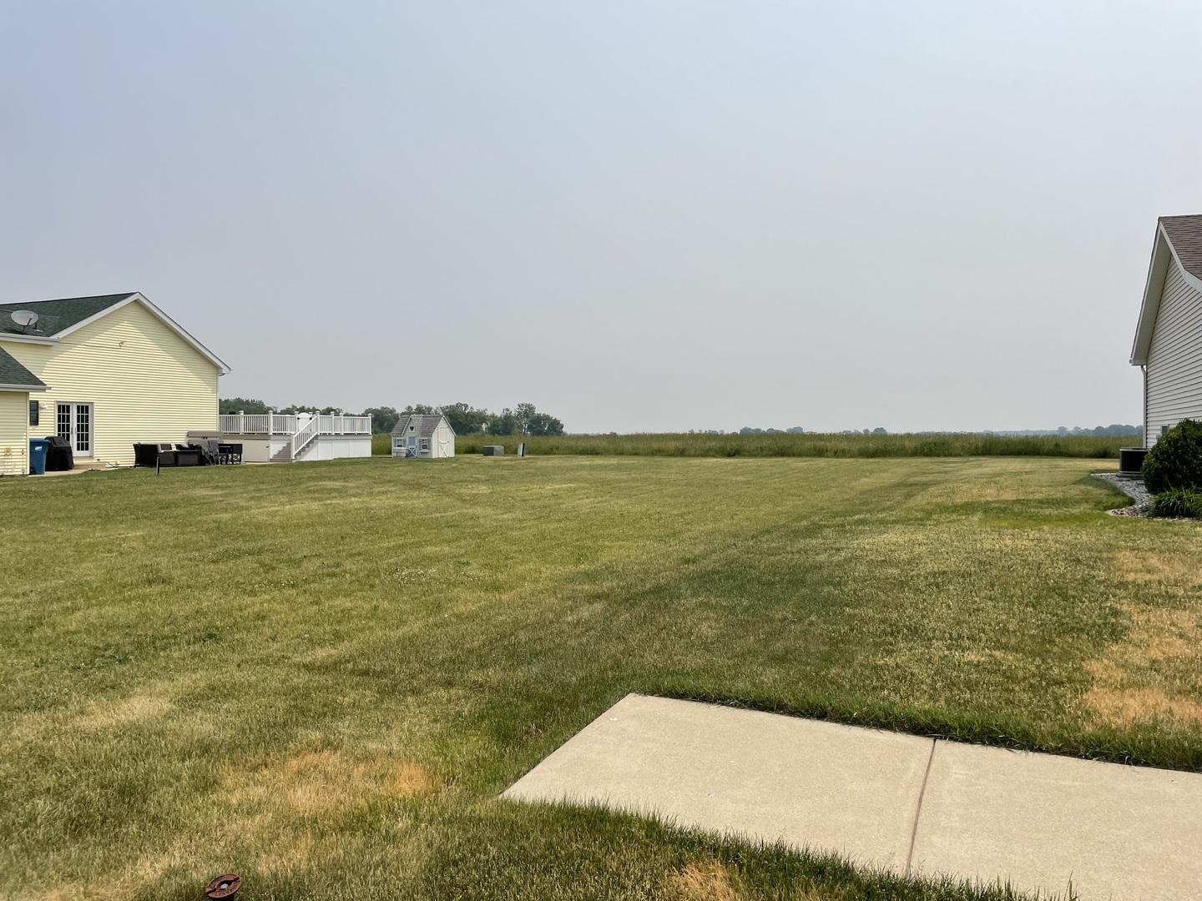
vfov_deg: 53.1
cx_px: 601
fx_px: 903
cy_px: 450
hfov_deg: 67.3
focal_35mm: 26
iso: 32
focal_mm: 4.2
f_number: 1.6
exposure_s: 1/7813
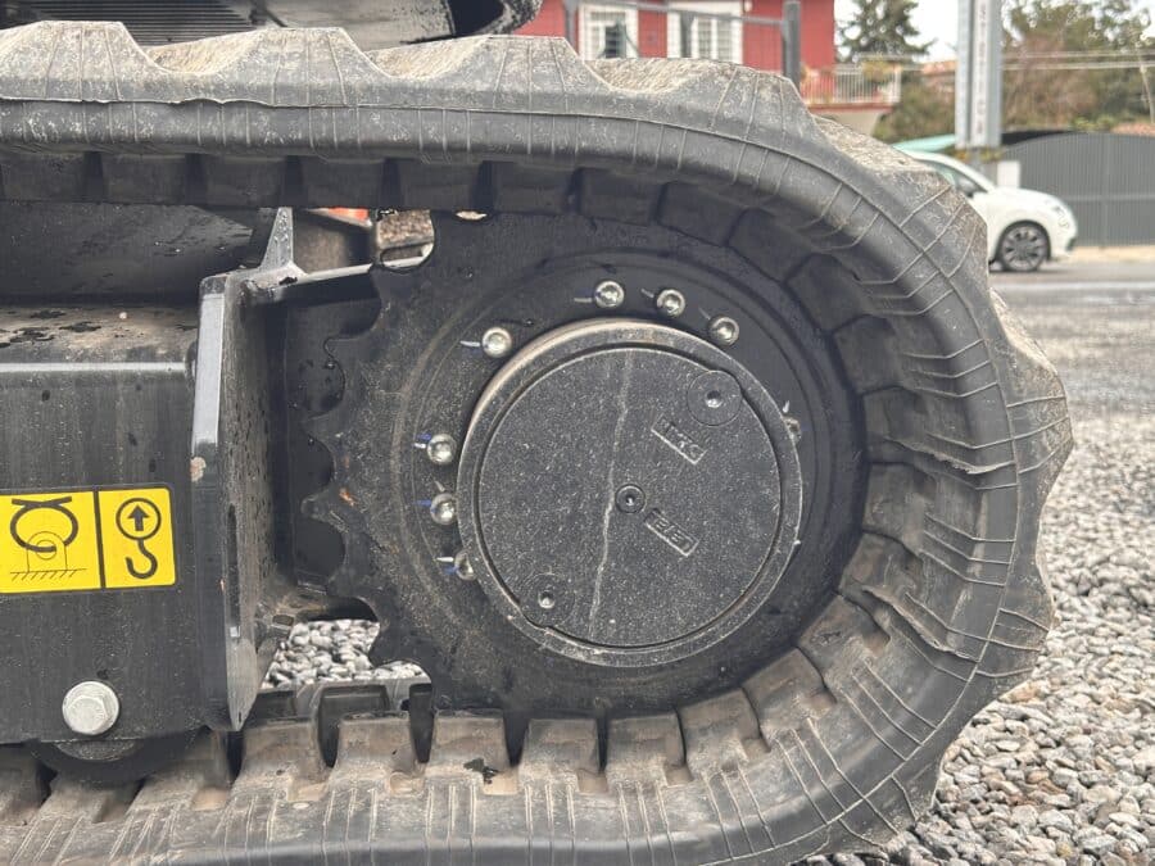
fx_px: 1602
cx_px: 578
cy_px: 433
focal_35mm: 48
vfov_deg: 30.3
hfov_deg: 39.7
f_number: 1.78
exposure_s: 1/171
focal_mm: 6.86
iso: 80
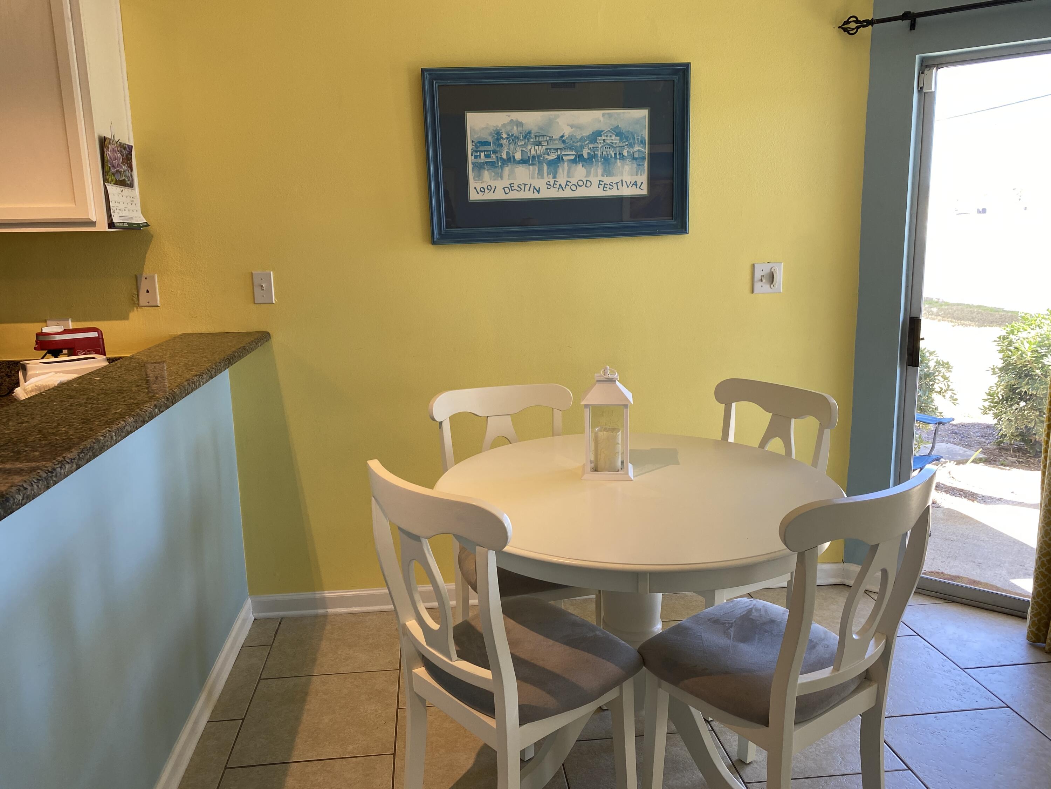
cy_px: 394
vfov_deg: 53.1
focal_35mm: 26
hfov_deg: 67.3
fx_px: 789
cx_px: 526
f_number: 1.8
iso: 64
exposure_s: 1/120
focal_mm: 4.25
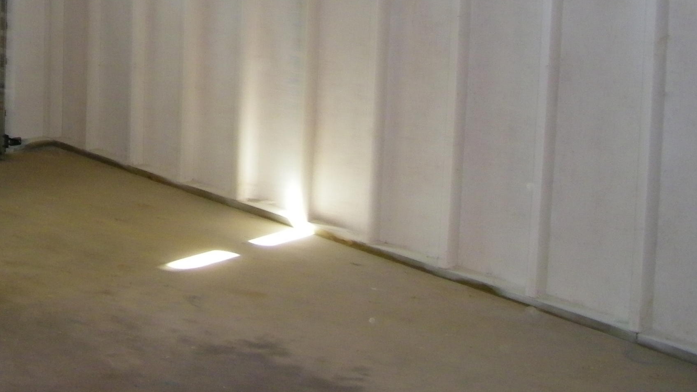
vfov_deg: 19.9
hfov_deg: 34.8
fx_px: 1072
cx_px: 130
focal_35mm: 58
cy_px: -33
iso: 200
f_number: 3.6
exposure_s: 1/30
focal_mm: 5.4
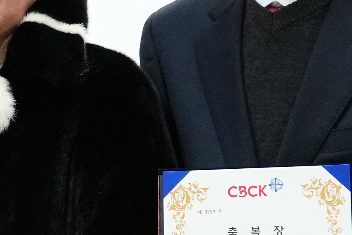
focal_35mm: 248
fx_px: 2425
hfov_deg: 8.0
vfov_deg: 5.5
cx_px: -306
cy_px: 124
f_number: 8
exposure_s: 1/80
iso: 3200
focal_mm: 44
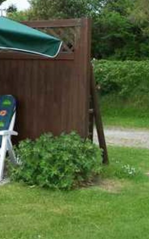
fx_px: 578
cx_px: -108
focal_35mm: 89
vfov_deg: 23.2
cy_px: 81
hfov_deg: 13.4
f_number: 4
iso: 64
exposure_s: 1/160
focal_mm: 7.8
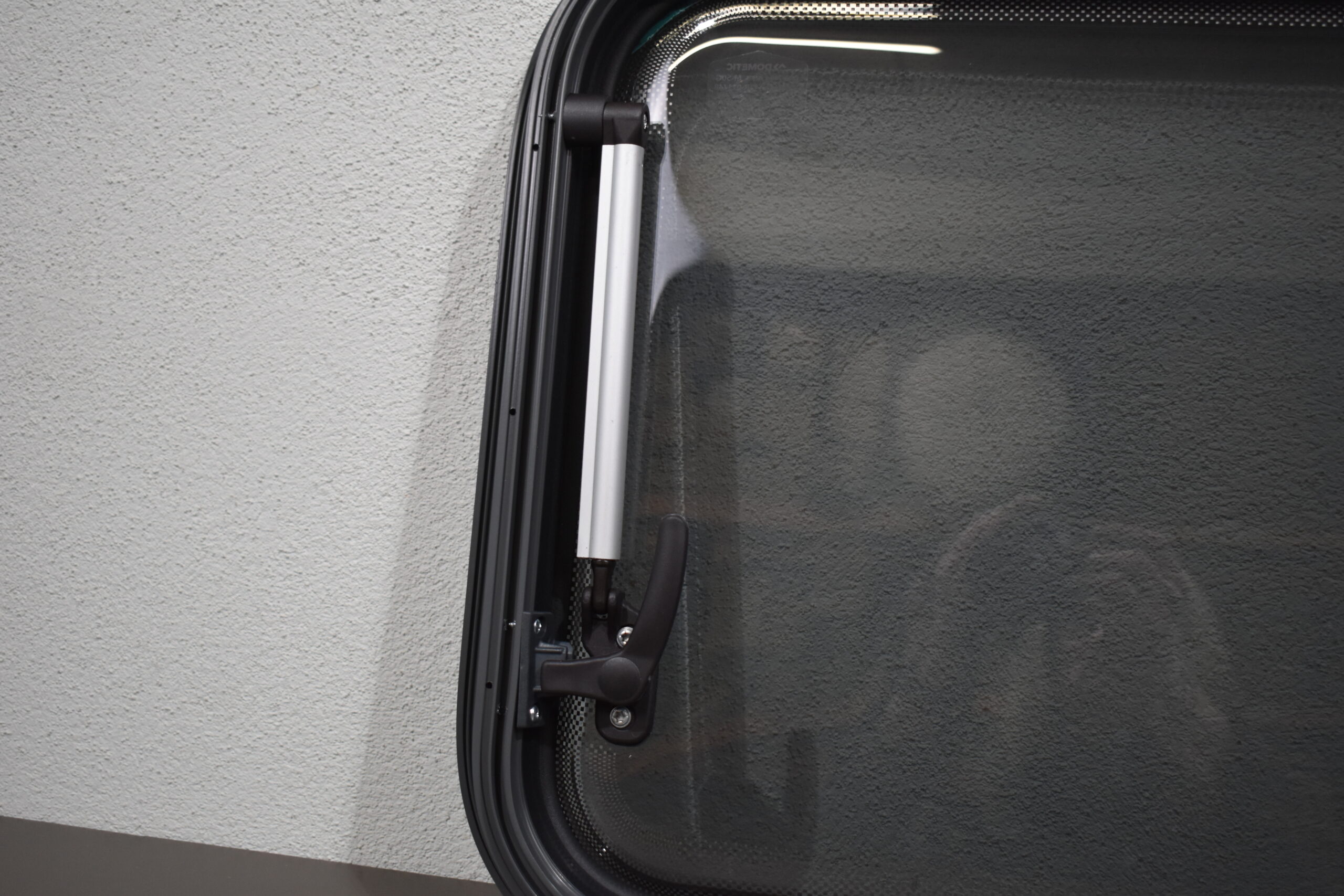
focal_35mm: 40
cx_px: 672
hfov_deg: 47.9
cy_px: 448
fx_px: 1512
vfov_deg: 33.0
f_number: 4
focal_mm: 27
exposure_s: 1/200
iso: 800
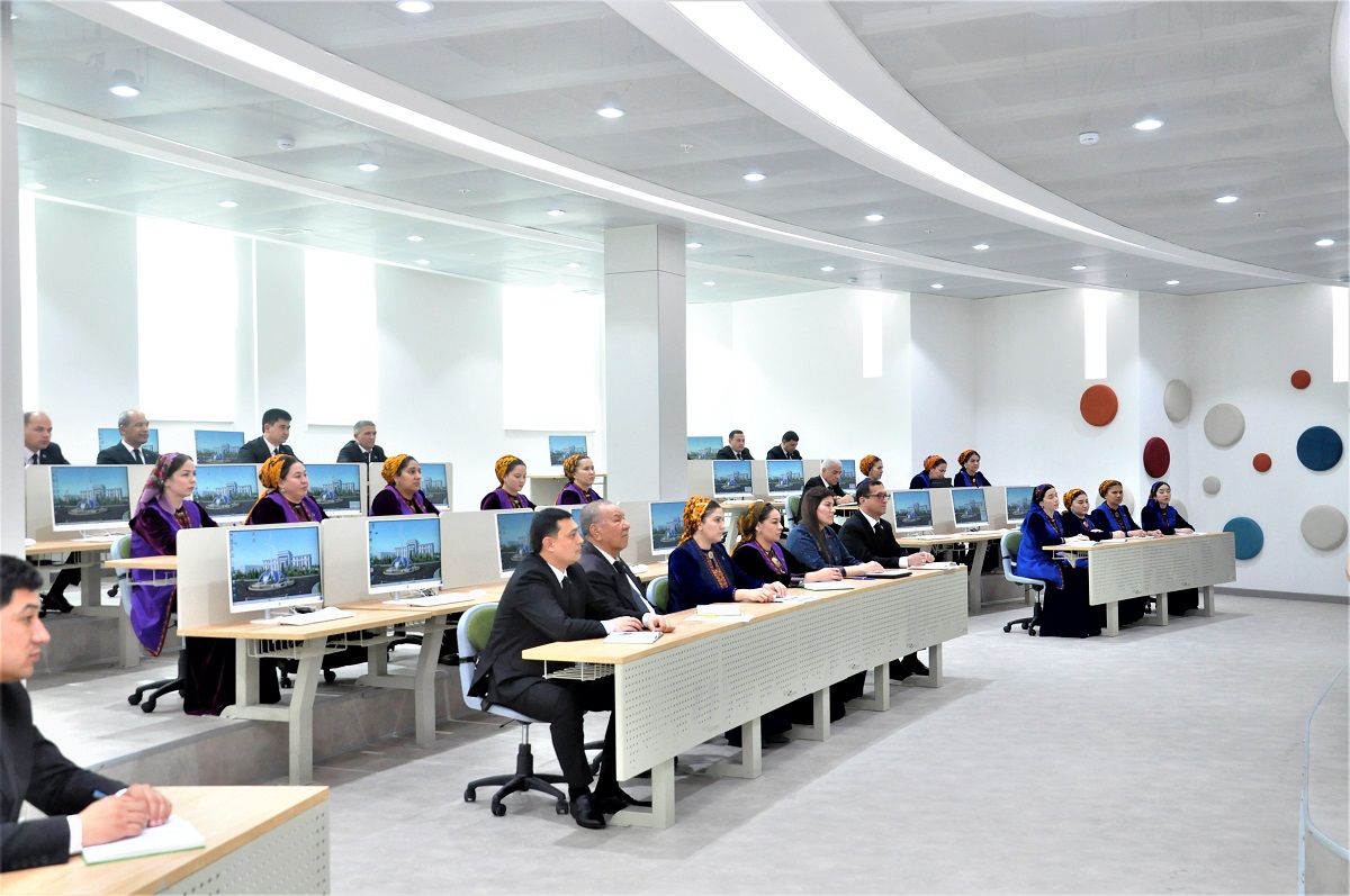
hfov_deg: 31.9
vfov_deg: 21.5
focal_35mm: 63
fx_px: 2360
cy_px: 448
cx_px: 675
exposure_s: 1/80
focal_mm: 42
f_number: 8
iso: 1250
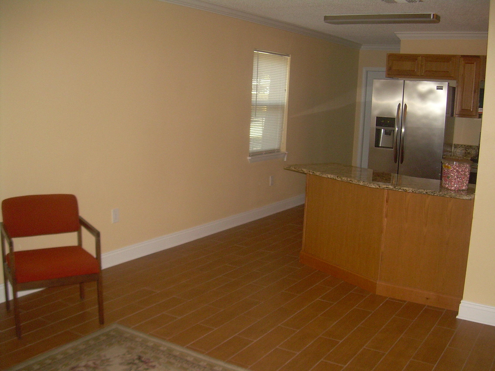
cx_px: 248
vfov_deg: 37.7
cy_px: 186
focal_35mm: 38
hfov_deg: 49.0
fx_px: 543
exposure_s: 1/60
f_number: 2.8
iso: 200
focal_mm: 6.3
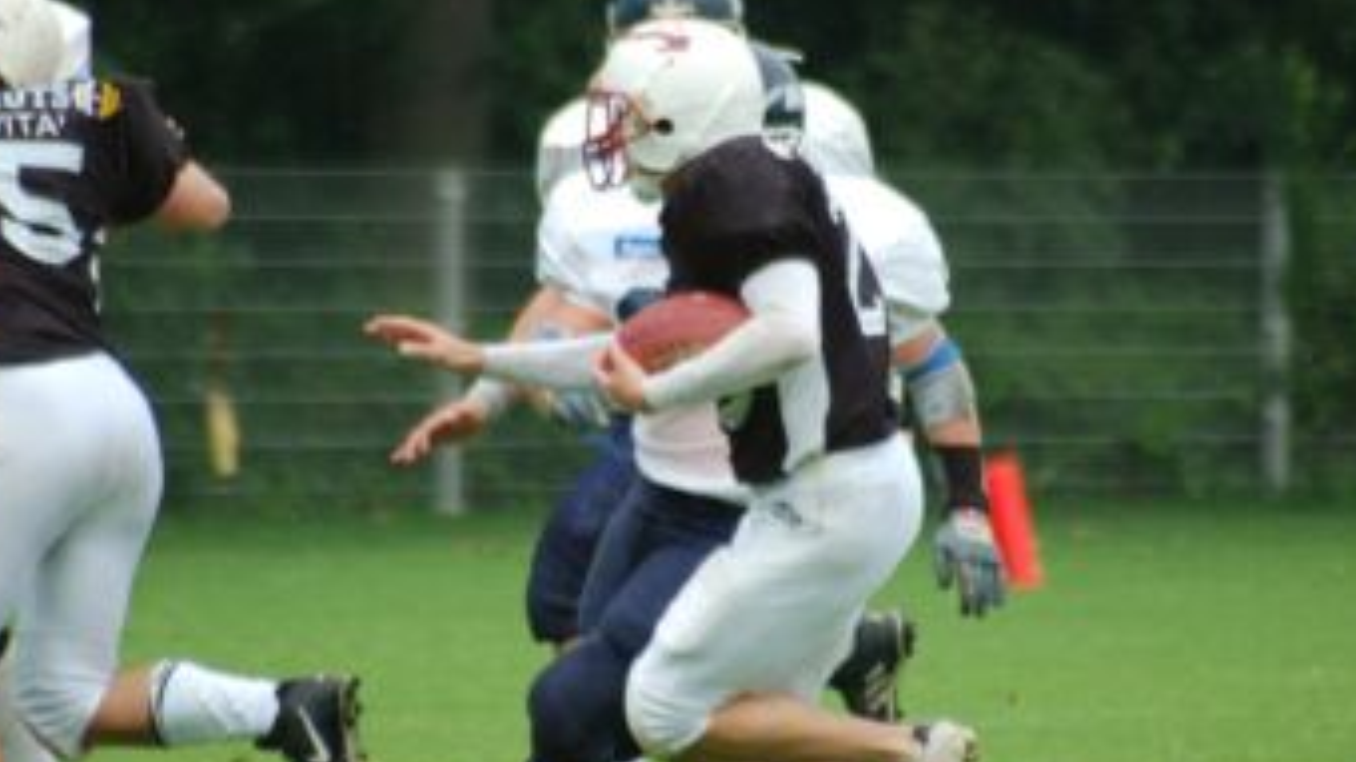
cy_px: 395
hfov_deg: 3.5
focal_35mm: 626
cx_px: 716
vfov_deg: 1.9
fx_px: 22501
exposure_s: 1/640
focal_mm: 300
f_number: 5.6
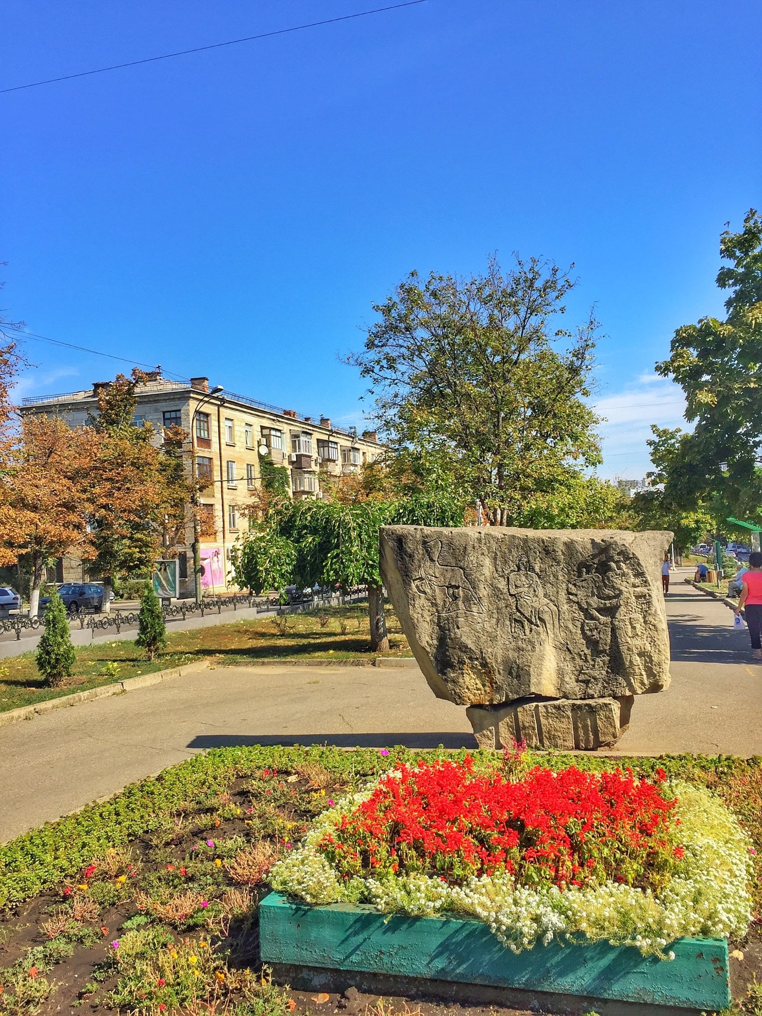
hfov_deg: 48.2
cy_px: 508
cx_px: 381
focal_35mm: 29
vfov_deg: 61.7
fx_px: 851
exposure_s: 1/1582
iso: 32
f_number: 2.2
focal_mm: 4.15
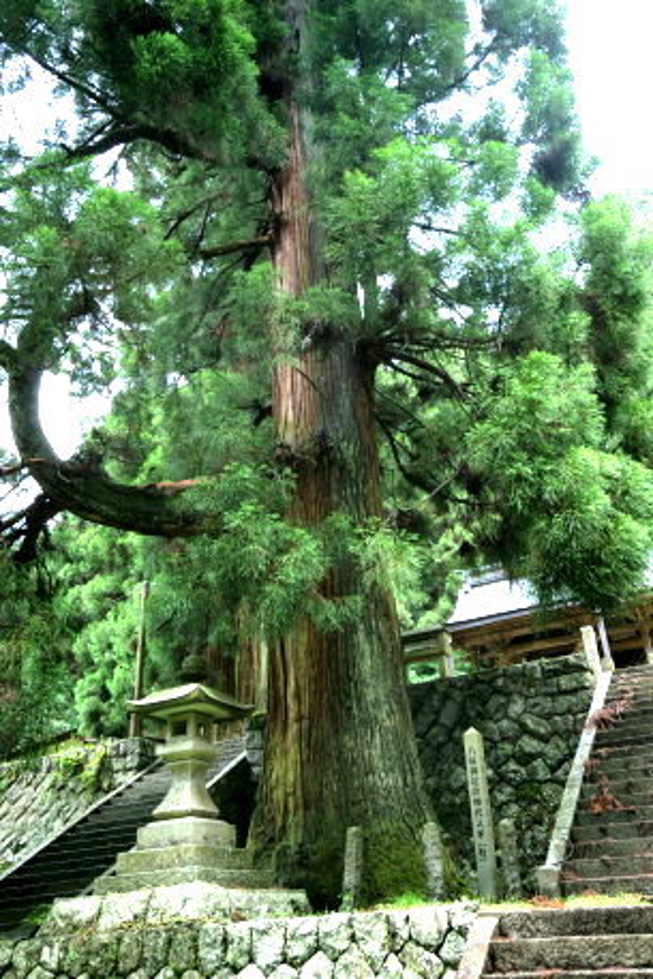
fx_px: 816
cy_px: 490
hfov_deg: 43.6
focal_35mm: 30
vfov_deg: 61.9
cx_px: 326
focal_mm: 30
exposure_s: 1/80
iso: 800
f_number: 7.1
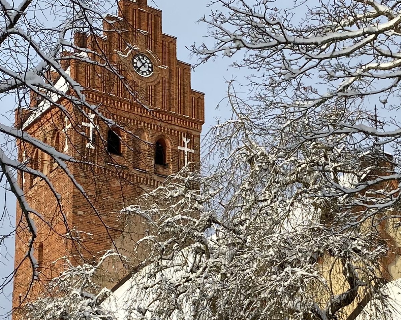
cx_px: 289
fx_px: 1021
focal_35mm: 86
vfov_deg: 17.6
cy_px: 287
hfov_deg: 22.1
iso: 32
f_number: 1.8
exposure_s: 1/1961
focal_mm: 4.25
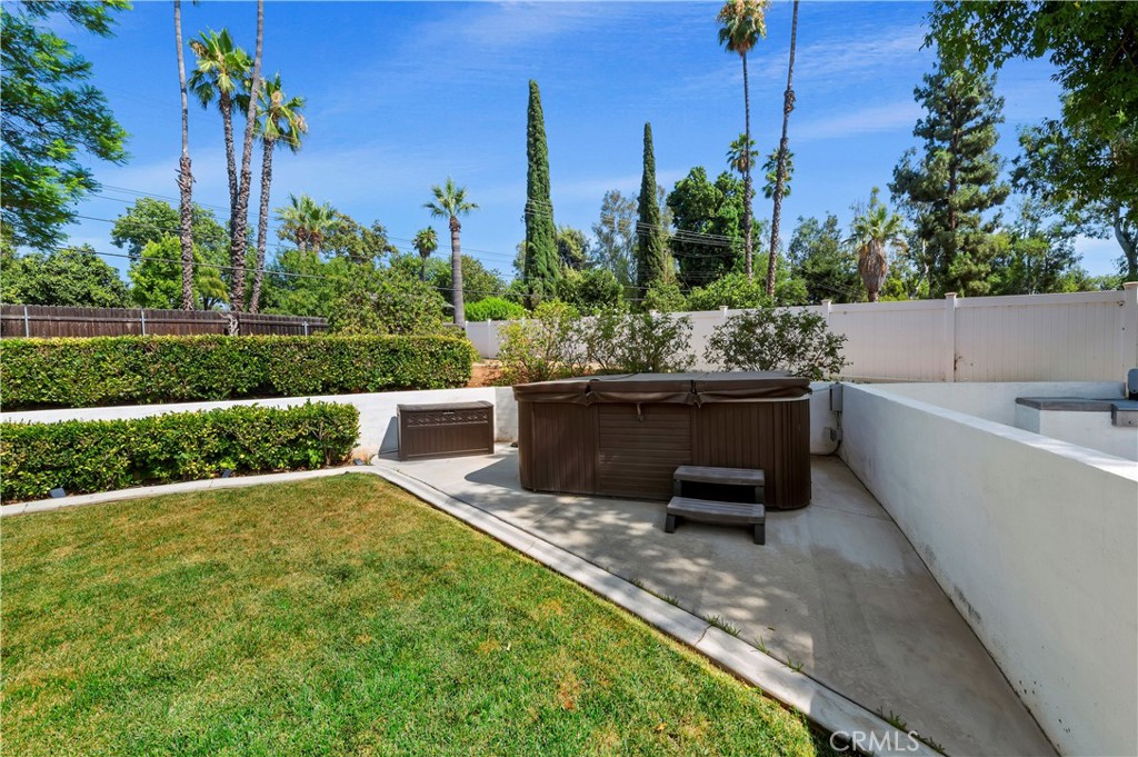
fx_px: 442
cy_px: 378
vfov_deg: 81.1
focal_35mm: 14
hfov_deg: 104.3
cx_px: 569
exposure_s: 1/125
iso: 500
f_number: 22
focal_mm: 14
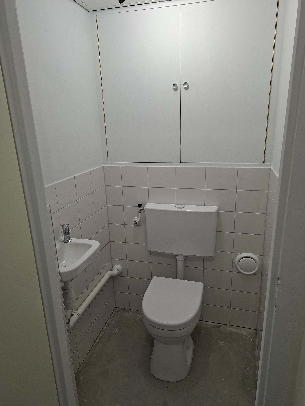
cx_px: 152
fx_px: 270
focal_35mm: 23
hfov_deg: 58.9
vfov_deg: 73.9
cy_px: 203
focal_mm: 5.54
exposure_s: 1/120
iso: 160
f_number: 1.8
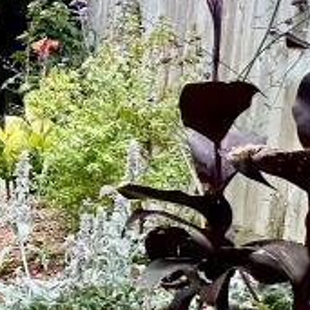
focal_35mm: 74
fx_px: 750
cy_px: 161
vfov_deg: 23.4
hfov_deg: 13.2
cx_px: -517
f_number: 2.2
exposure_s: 1/236
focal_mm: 2.22
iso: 40
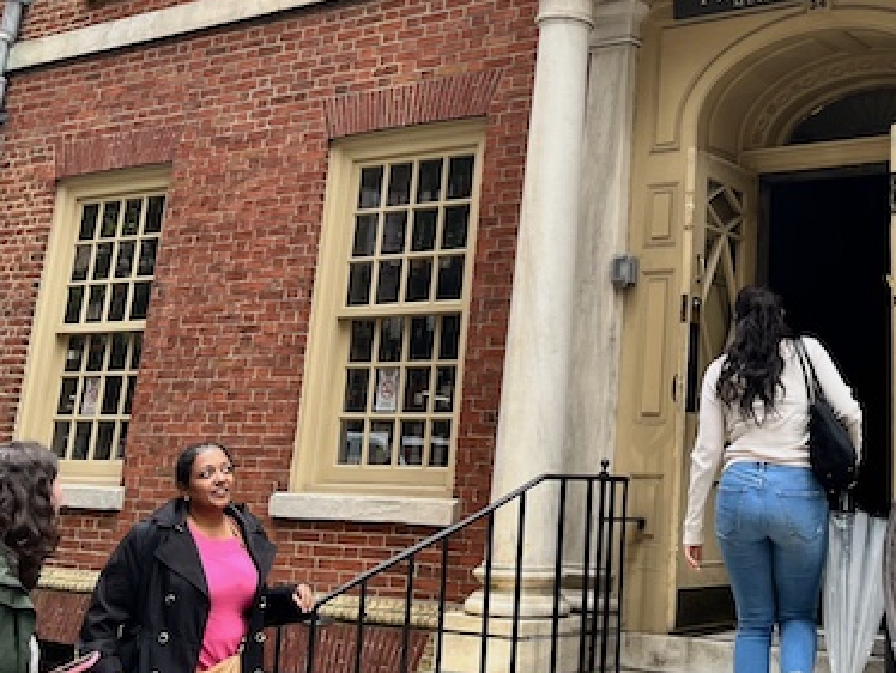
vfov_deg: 26.7
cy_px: 81
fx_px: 1373
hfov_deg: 34.8
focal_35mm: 53
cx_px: 739
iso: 40
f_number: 1.6
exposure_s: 1/246
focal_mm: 5.1
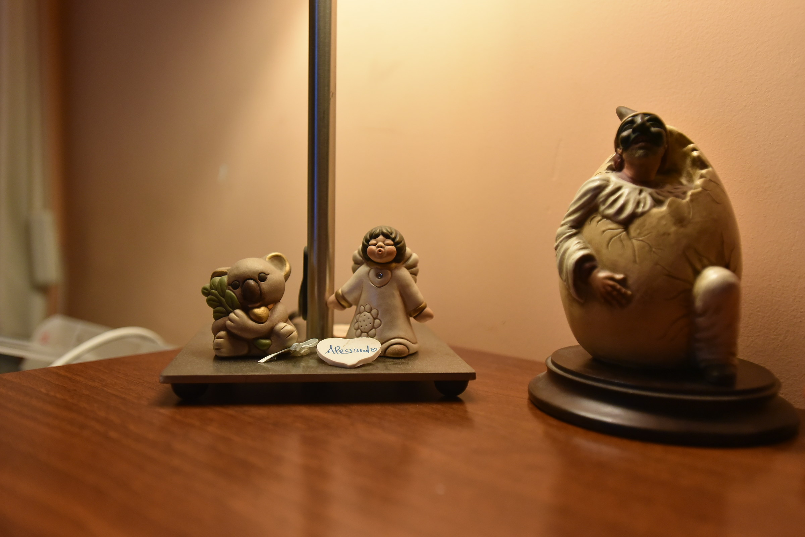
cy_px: 268
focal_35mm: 30
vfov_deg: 43.6
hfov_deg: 61.9
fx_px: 671
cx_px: 402
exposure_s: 1/60
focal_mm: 30
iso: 2500
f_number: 3.2
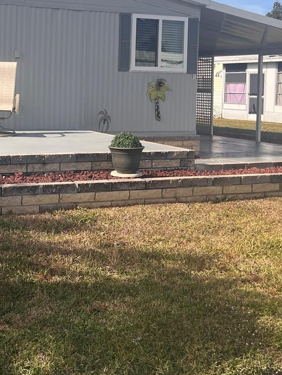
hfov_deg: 26.3
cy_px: 94
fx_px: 576
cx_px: 11
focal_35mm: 53
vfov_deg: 35.4
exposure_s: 1/3215
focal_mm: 5.1
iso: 50
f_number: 1.6
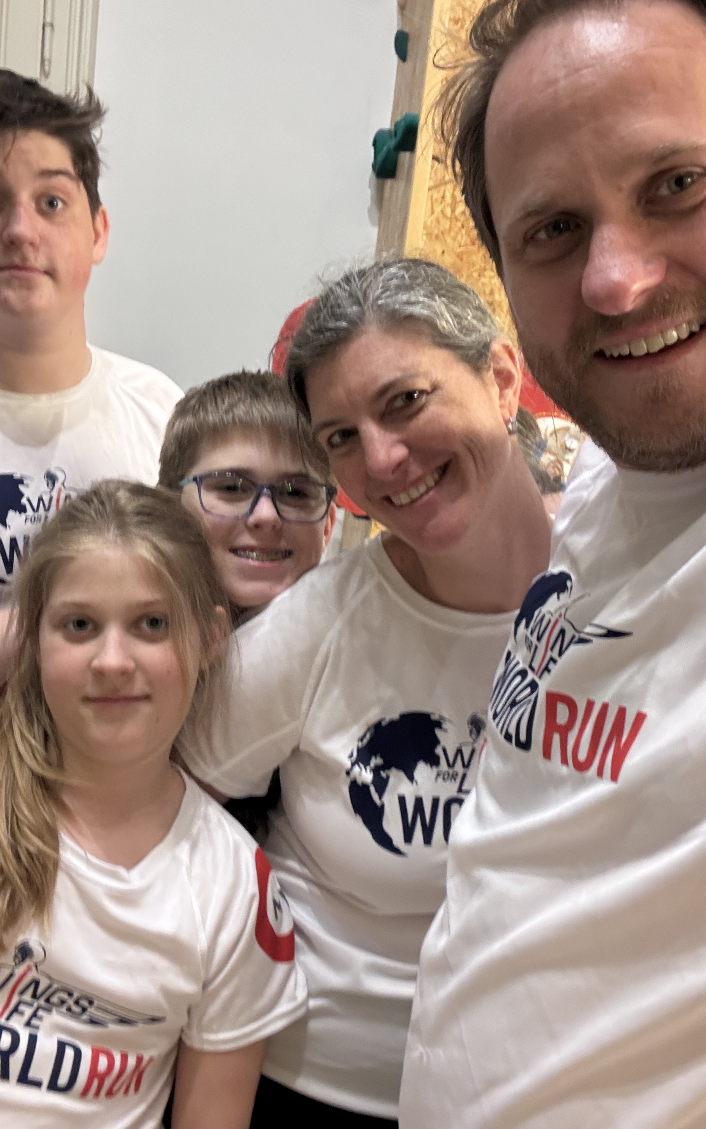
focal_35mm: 33
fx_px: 1016
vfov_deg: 58.1
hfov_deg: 38.3
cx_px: 315
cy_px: 561
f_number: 1.9
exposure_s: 1/25
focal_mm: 2.69
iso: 320
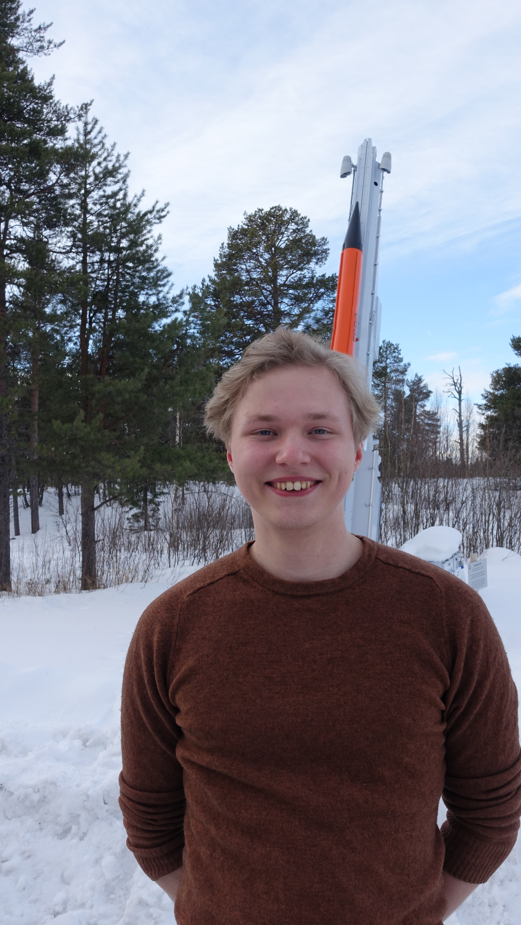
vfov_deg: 56.6
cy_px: 458
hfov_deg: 33.7
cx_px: 298
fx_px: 860
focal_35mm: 35
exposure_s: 1/200
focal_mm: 12.1
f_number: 6.3
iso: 125
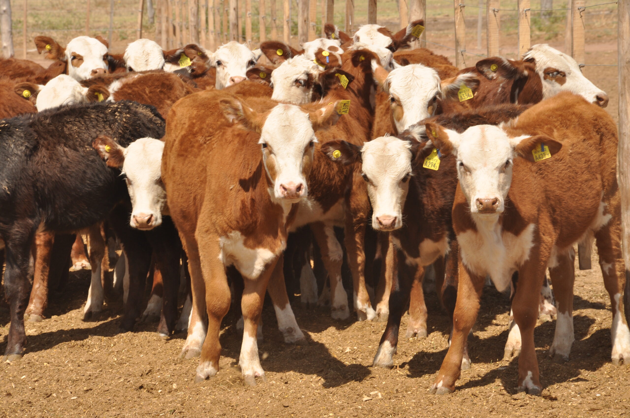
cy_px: 209
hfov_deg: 13.1
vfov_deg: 8.7
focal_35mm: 158
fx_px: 2753
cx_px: 315
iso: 200
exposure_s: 1/320
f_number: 11
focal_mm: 105
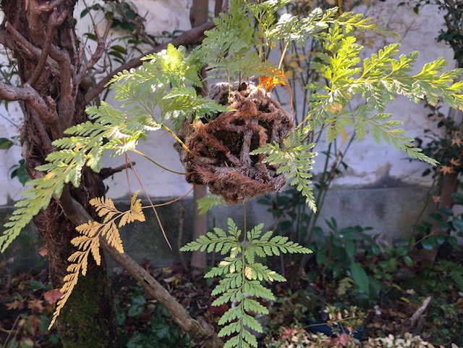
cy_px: 174
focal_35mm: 28
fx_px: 375
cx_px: 232
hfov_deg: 63.4
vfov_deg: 49.7
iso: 32
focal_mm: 4
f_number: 1.8
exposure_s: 1/120
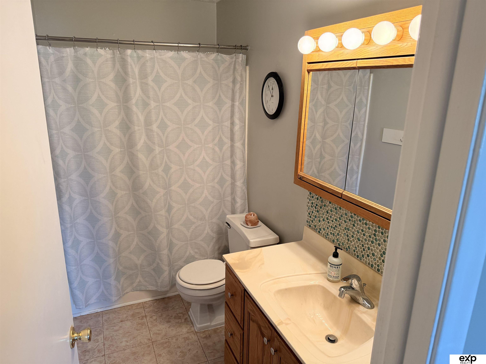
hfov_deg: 71.6
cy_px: 182
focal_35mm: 24
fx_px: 337
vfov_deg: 56.8
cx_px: 243
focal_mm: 6.76
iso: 200
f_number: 1.78
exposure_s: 1/120
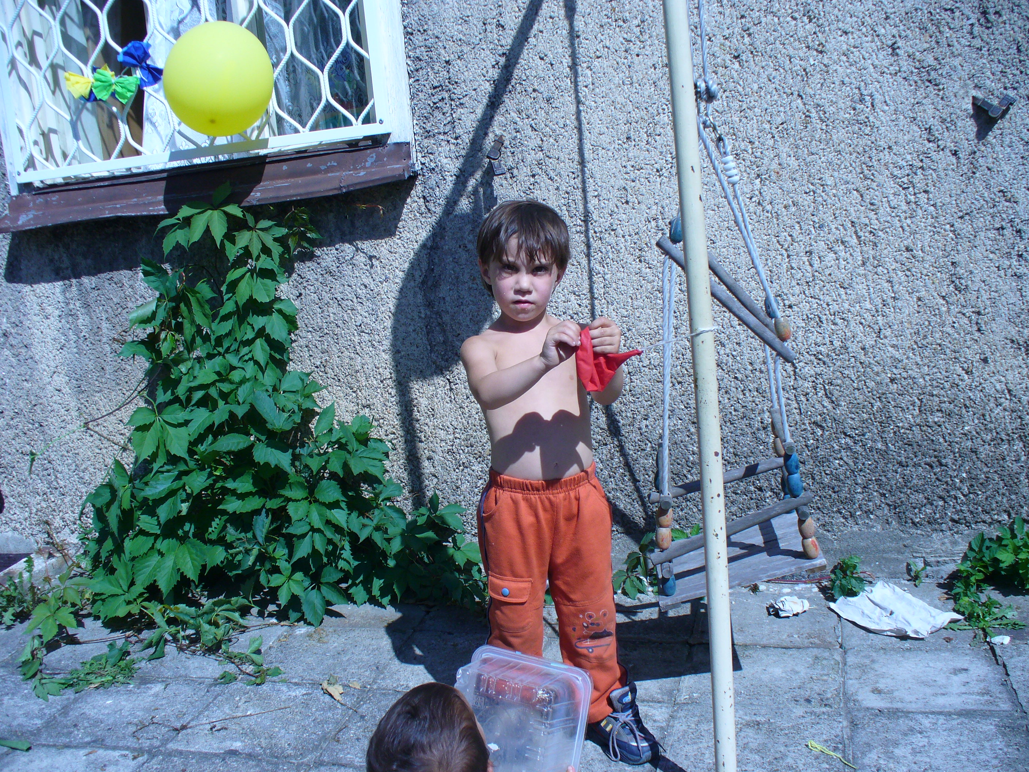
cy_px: 386
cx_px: 514
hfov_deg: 50.1
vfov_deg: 38.7
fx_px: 1100
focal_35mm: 37
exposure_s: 1/500
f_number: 5.6
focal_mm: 6.1
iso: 80
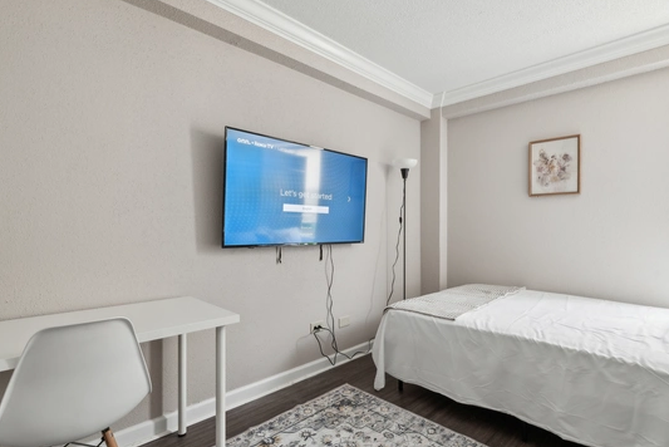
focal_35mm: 18
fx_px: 335
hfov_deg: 89.9
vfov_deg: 67.4
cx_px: 350
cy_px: 232
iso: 400
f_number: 8
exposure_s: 1/6
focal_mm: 16
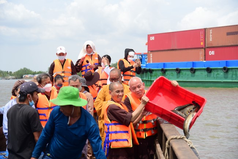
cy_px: 80
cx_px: 119
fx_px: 410
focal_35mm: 62
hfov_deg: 32.4
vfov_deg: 21.9
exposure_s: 1/4000
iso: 500
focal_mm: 62
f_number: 4
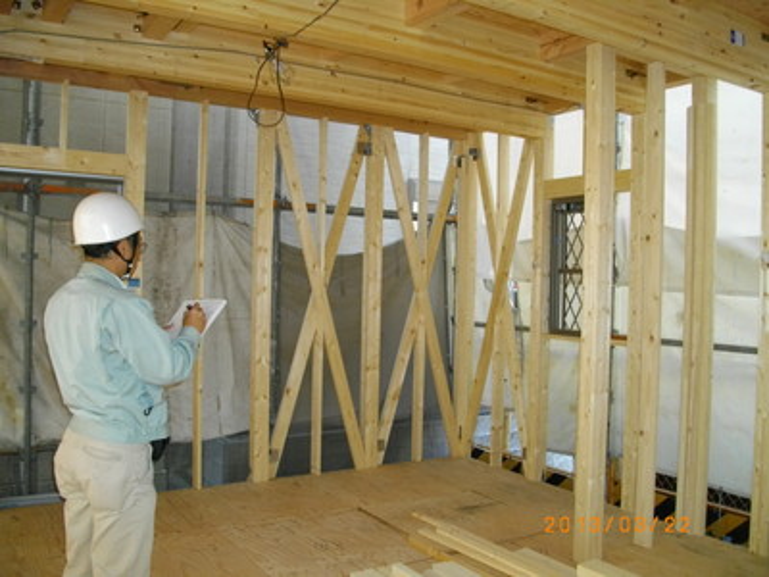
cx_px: 384
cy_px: 288
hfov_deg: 56.8
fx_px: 711
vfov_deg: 44.2
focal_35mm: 32
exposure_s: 1/125
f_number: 2.9
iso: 200
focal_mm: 5.7
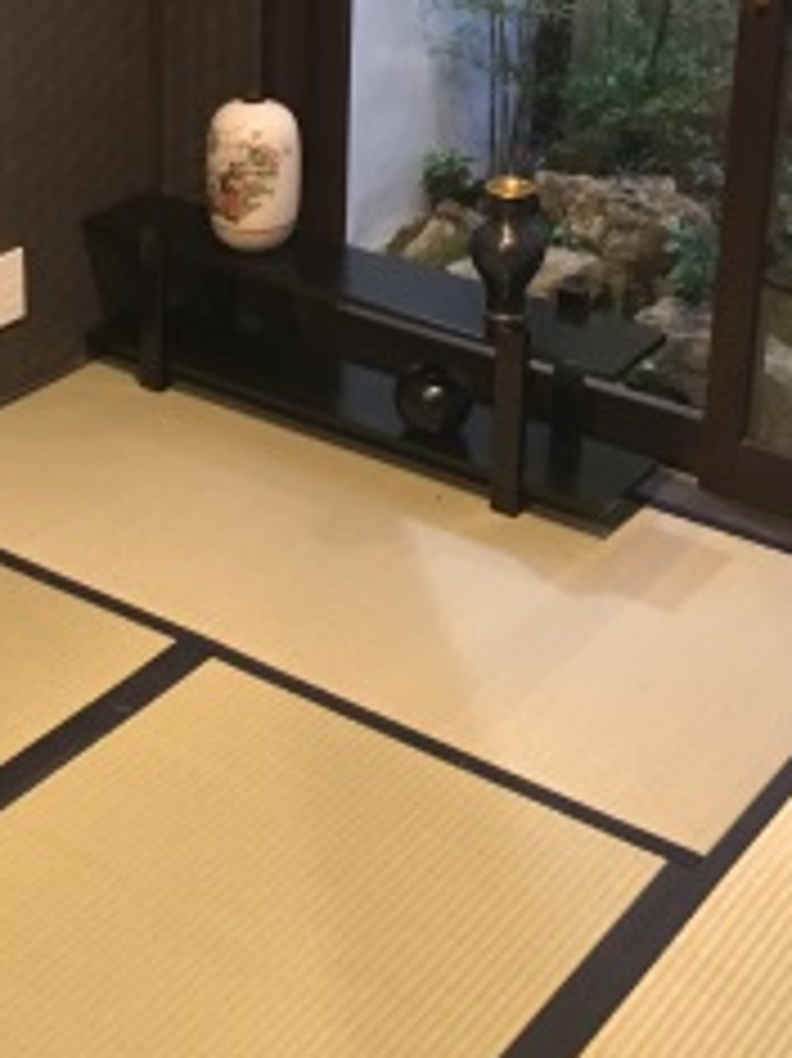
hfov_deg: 22.0
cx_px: 196
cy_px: 113
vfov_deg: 28.3
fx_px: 2015
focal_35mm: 66
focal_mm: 4.15
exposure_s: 1/15
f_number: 2.2
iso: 400
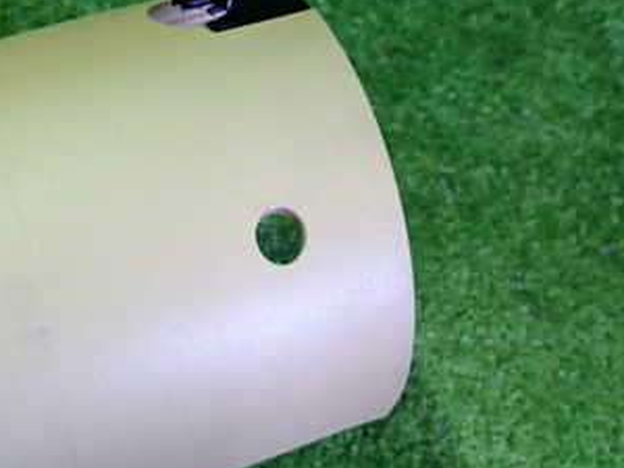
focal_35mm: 50
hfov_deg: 35.7
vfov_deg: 28.8
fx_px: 901
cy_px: 324
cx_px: 52
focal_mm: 4.5
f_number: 2
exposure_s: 1/30
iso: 400
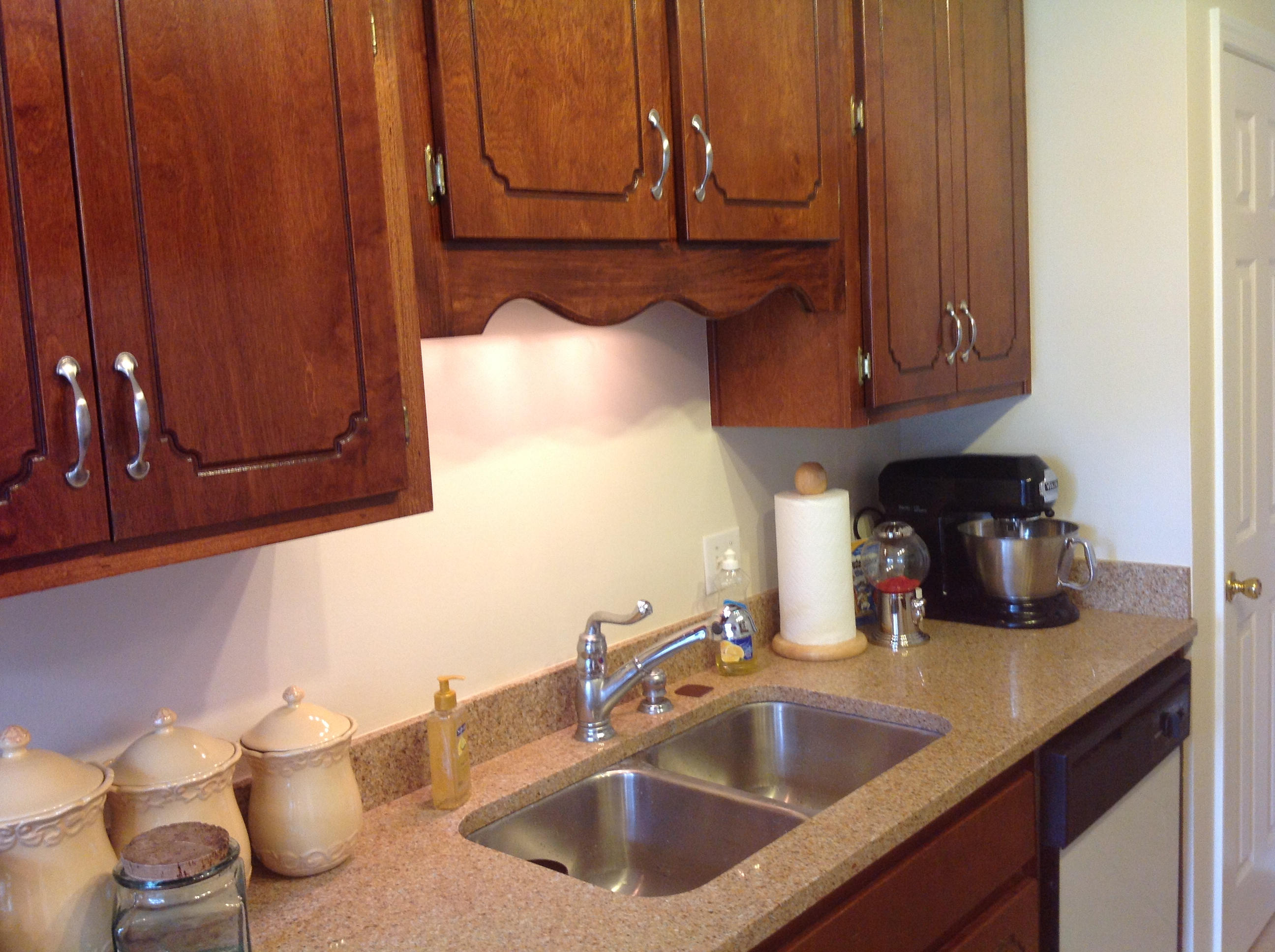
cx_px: 638
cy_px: 476
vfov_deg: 40.6
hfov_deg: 52.7
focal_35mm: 35
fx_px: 1287
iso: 100
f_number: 2.4
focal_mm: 4.28
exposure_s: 1/15
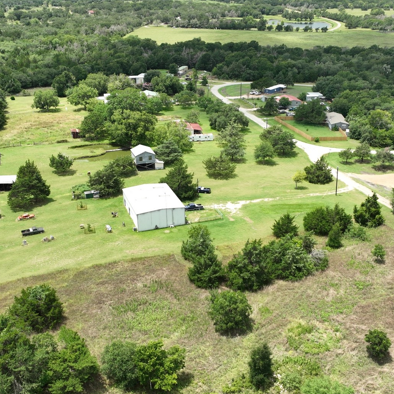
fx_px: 528
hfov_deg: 40.9
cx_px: 211
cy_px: 220
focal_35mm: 41
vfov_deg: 40.9
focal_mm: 12.29
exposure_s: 1/1000
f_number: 2.8
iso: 100
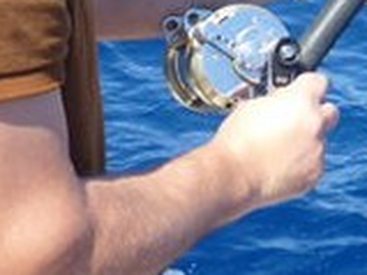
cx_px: 425
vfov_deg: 12.4
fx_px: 1176
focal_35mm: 111
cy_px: -189
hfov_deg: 17.0
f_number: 3.3
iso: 100
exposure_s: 1/320
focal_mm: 4.9
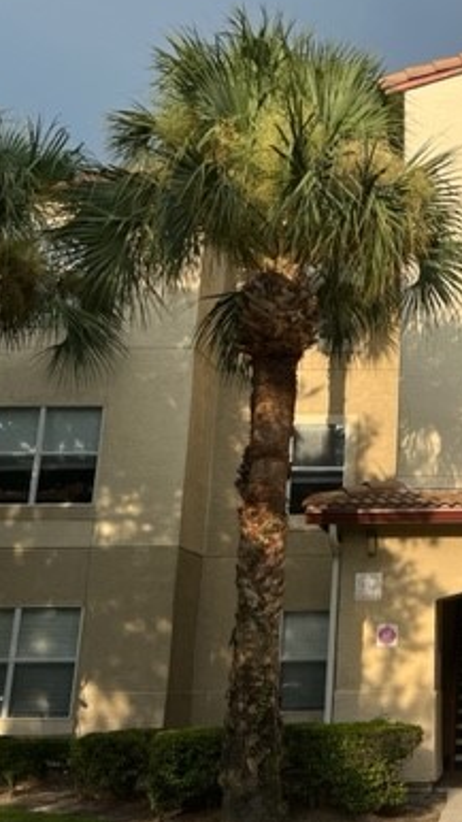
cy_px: 377
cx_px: 524
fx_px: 1024
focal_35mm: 47
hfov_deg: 23.6
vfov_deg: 43.7
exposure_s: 1/6993
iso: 50
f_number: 1.5
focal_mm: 5.7
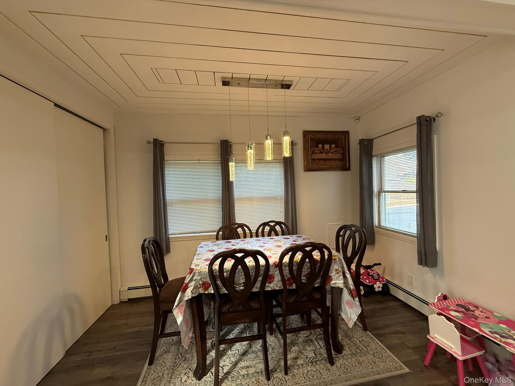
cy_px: 193
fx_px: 208
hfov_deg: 102.1
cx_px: 258
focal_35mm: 14
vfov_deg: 85.7
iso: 250
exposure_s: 1/120
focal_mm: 2.22
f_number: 2.2
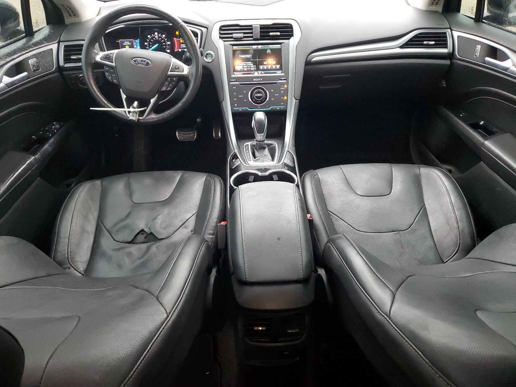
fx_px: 388
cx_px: 258
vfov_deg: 53.1
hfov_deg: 67.3
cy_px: 194
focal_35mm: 26
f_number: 1.5
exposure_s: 1/60.2
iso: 323
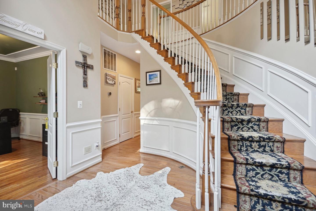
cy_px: 106
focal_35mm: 16
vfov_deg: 73.7
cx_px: 158
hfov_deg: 96.7
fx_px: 140
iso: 800
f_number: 9
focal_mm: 16
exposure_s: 1/20
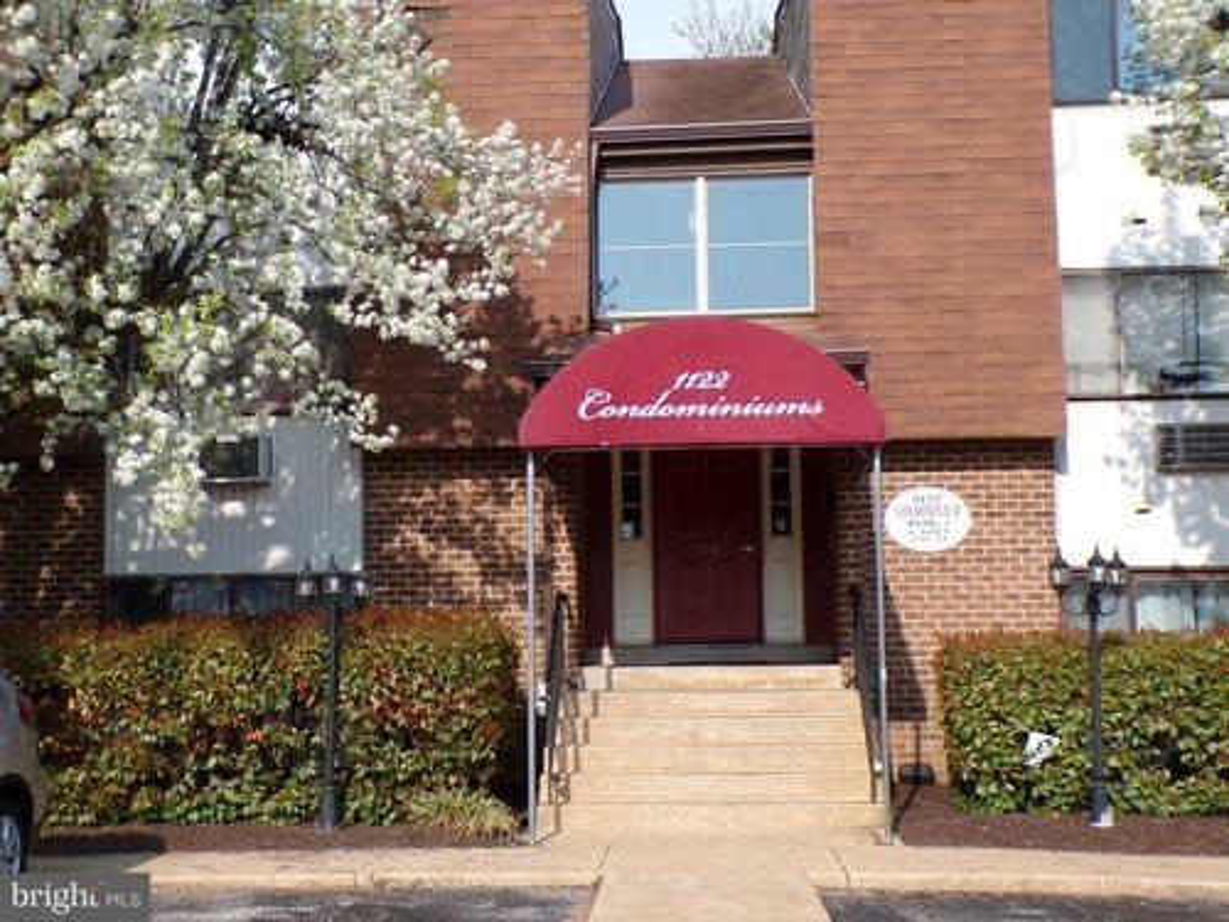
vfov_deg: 29.7
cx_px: 614
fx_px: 1740
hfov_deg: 38.9
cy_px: 461
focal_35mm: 49
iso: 100
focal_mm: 8.7
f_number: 3.5
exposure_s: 1/750
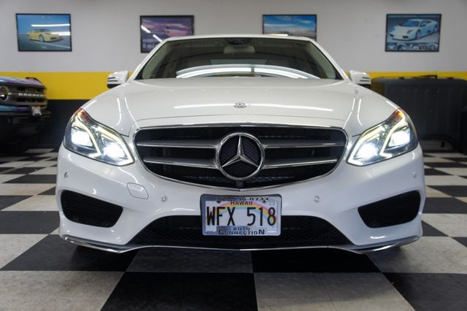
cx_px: 234
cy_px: 156
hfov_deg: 57.2
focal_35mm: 33
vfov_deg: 39.9
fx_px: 428
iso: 200
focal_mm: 22
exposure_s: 1/40
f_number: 4
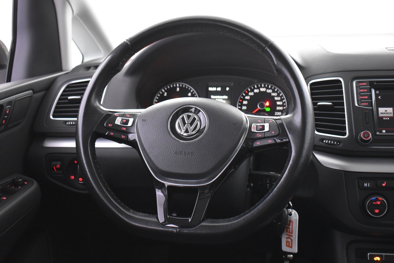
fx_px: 476
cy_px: 132
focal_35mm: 44
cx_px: 197
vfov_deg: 30.8
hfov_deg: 45.0
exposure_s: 1/15
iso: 3200
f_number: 4.2
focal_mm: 29
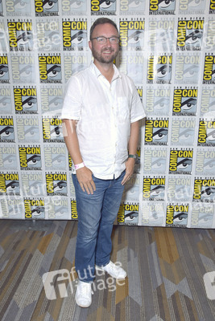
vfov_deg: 61.9
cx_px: 108
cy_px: 160
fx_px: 268
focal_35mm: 30
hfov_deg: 43.6
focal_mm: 30
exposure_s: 1/250
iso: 800
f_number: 6.3
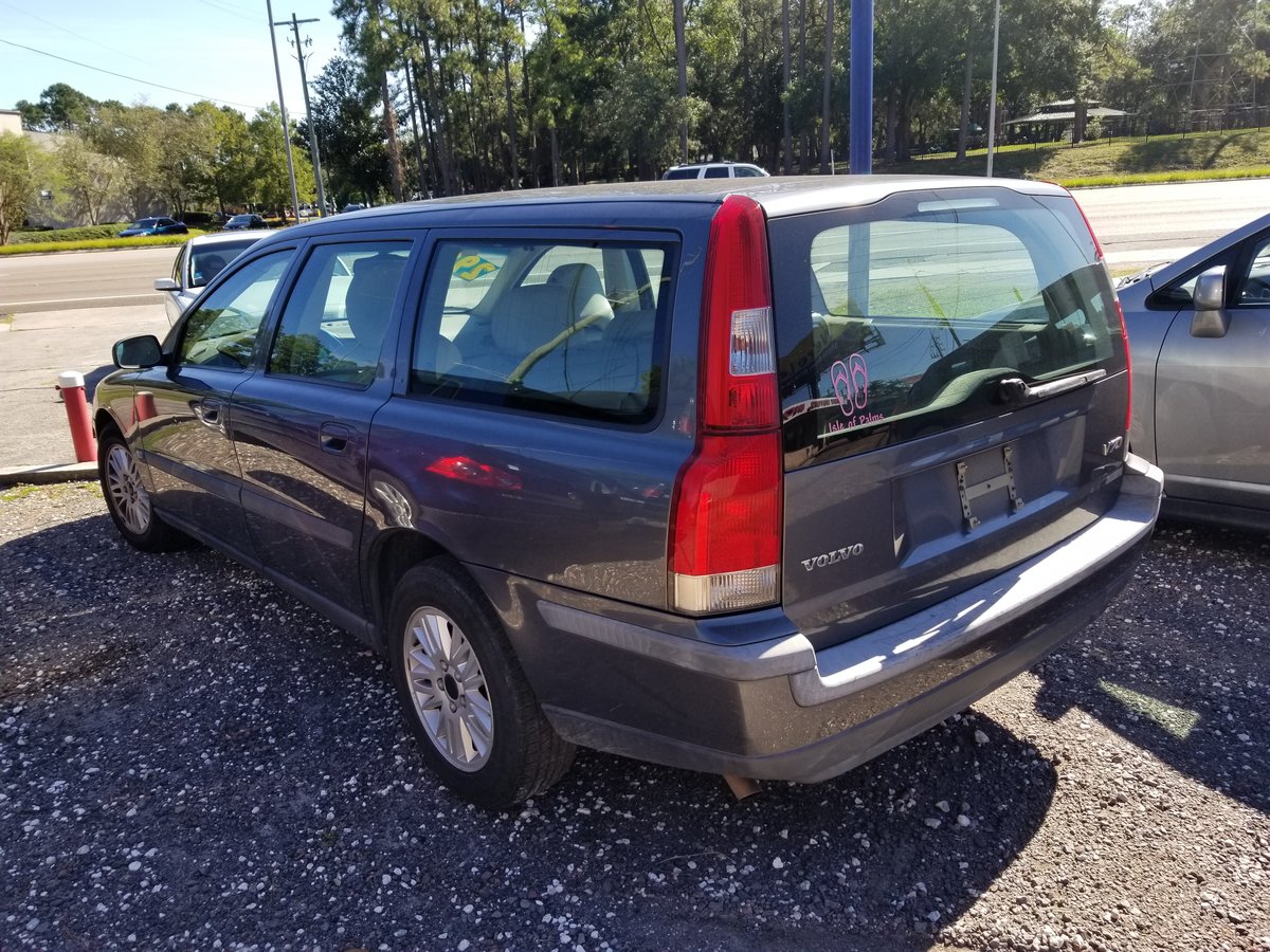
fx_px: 954
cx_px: 635
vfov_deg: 53.1
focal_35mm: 26
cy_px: 476
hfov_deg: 67.3
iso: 50
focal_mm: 4.3
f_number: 1.7
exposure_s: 1/1076
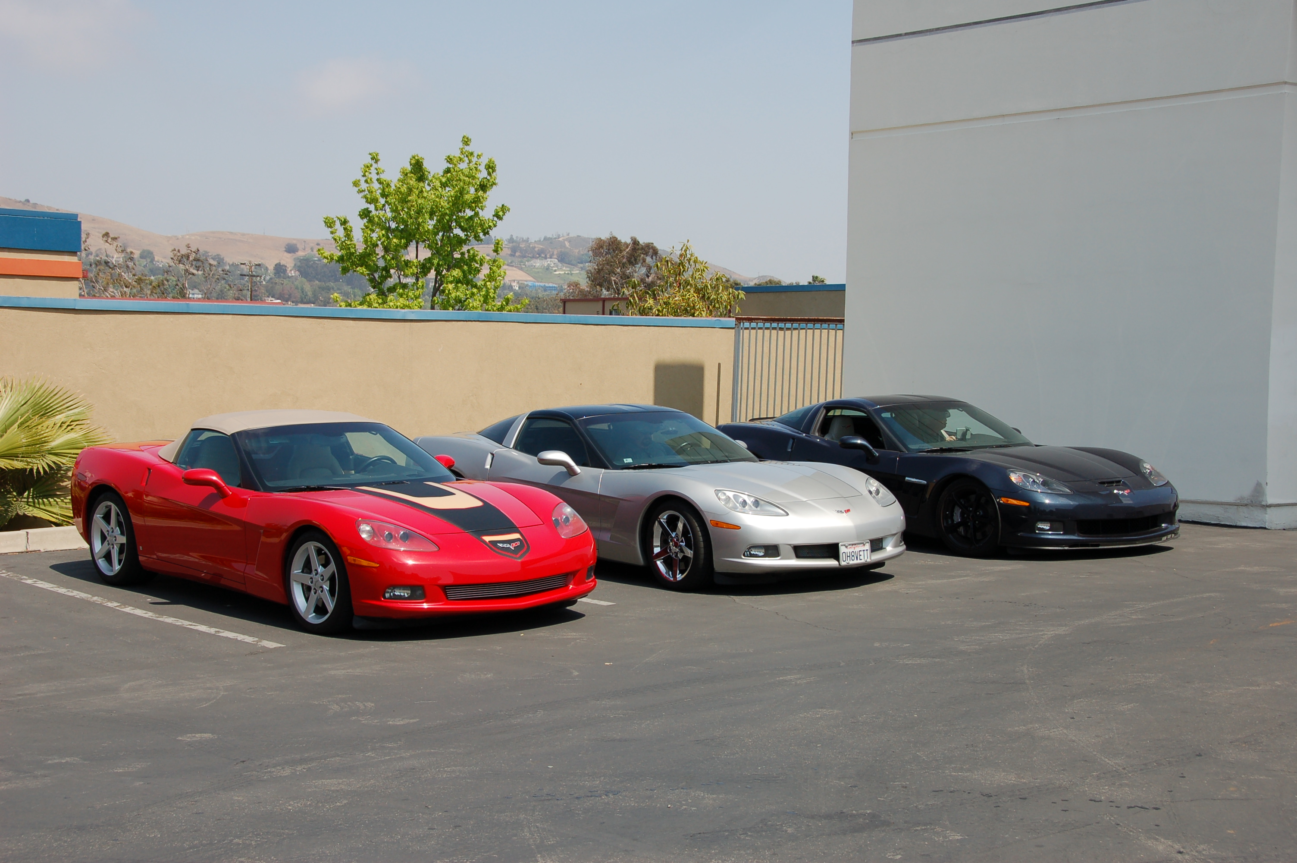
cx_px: 648
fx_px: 1890
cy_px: 432
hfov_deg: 37.9
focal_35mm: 52
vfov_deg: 25.7
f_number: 9
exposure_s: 1/320
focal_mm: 35
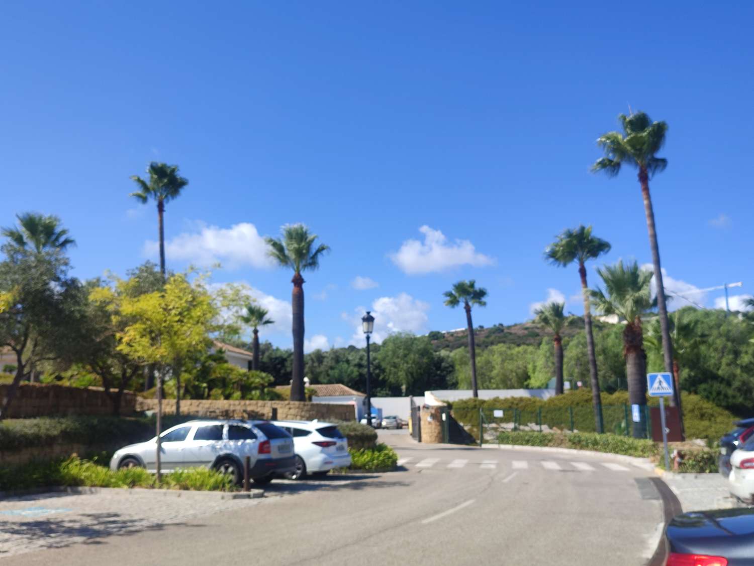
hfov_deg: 71.6
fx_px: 523
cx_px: 377
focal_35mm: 24
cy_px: 283
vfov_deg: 56.8
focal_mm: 5.89
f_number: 1.89
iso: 50
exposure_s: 1/545
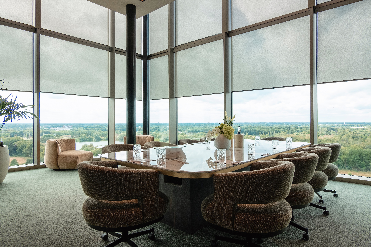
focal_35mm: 23
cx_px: 186
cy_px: 124
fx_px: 237
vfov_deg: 55.1
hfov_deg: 76.1
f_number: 11
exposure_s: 1/30
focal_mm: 15
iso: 320
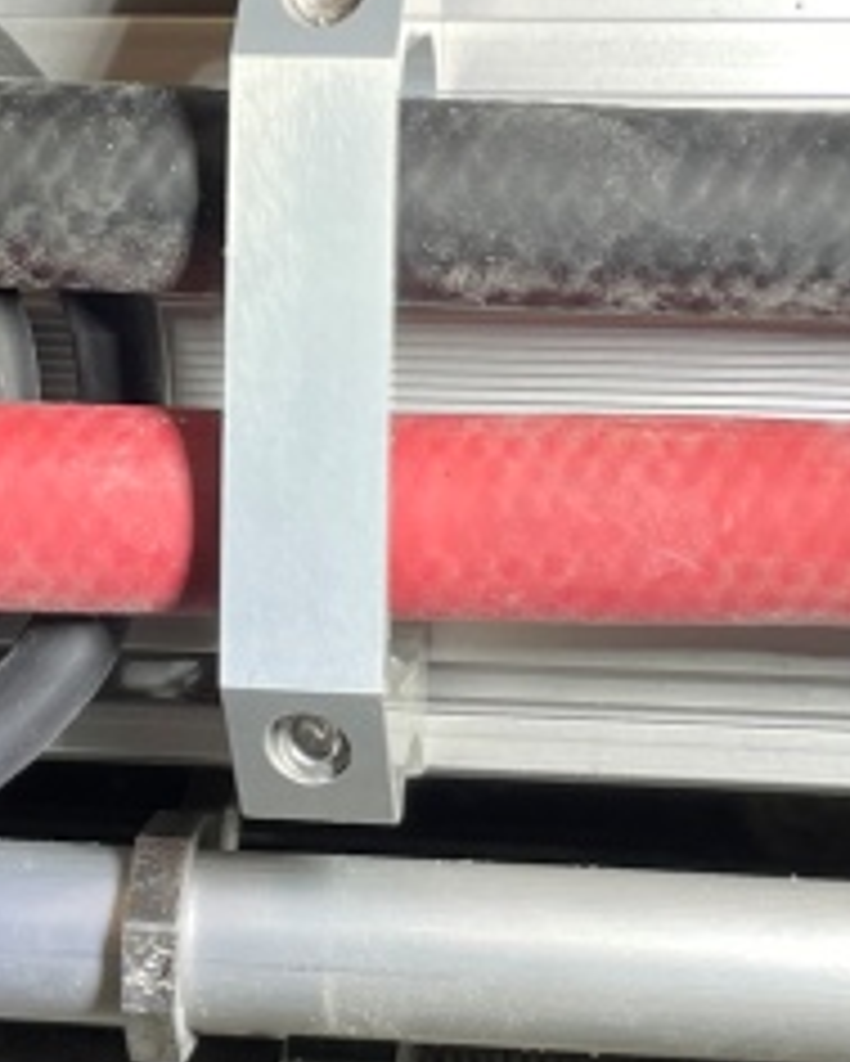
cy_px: 405
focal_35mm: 110
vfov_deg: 17.4
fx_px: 3457
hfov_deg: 13.9
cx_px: 171
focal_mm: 4.2
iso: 64
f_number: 1.6
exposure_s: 1/100
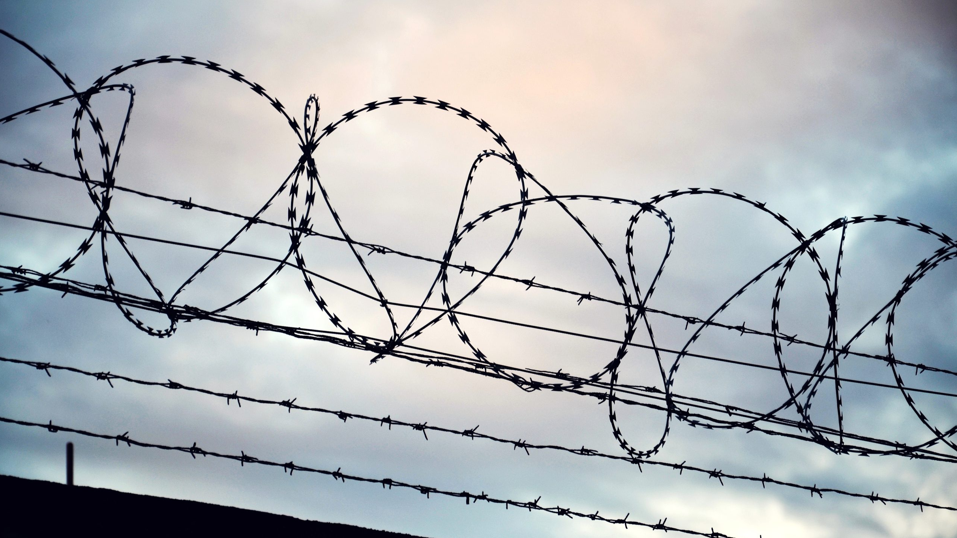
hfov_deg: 13.0
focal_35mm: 166
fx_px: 4200
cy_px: 308
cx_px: 478
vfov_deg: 7.3
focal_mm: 105
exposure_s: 1/30
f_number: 5.6
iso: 100
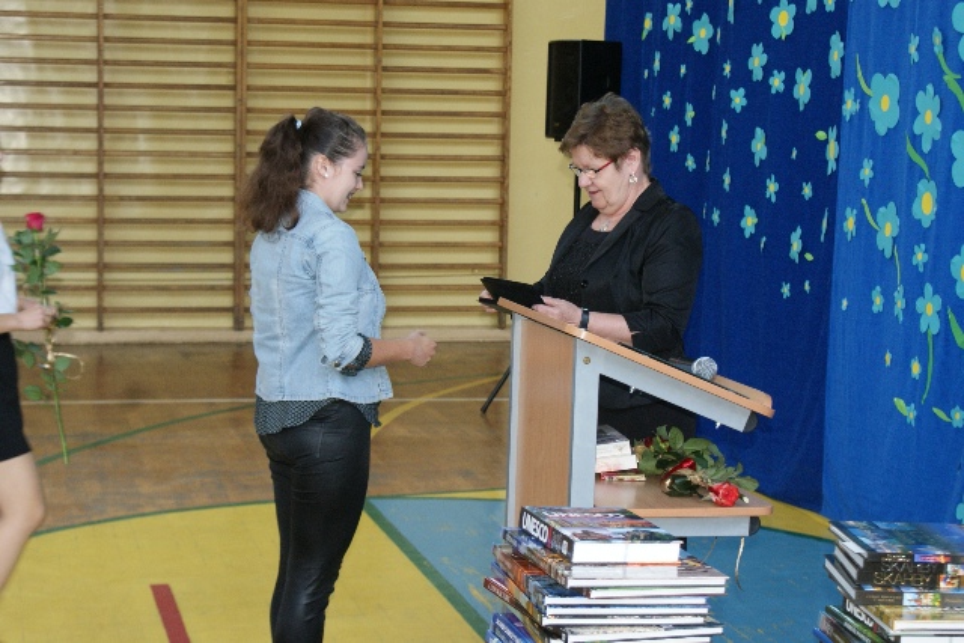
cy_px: 322
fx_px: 2009
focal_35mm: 75
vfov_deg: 18.2
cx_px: 482
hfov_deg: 27.0
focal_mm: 50
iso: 400
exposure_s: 1/80
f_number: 5.6
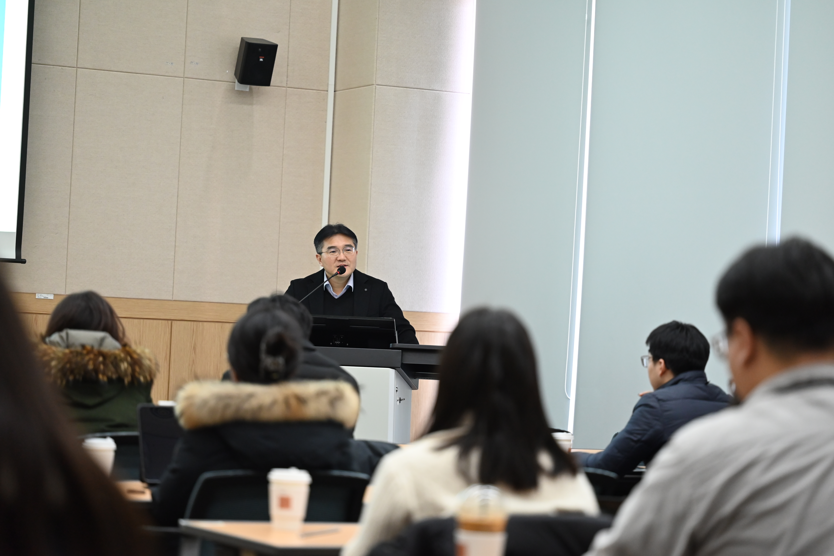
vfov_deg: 13.0
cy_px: 278
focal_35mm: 105
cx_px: 417
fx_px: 2432
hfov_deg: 19.5
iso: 2000
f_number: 2.8
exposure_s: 1/125
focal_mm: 105
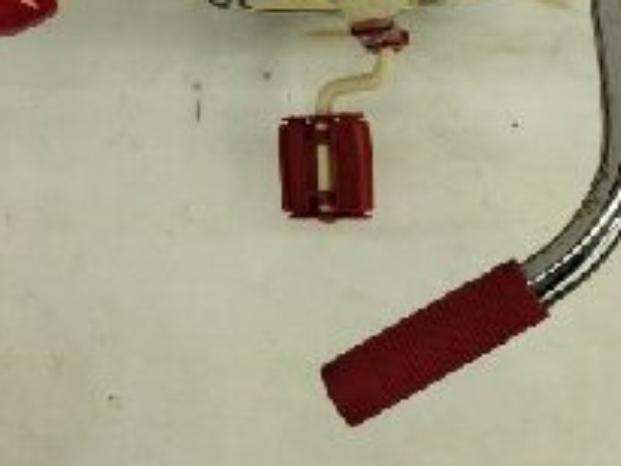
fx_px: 1418
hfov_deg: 24.3
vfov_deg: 17.6
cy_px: -130
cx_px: 124
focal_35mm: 79
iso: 99
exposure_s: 1/170
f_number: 1.79
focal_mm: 4.71
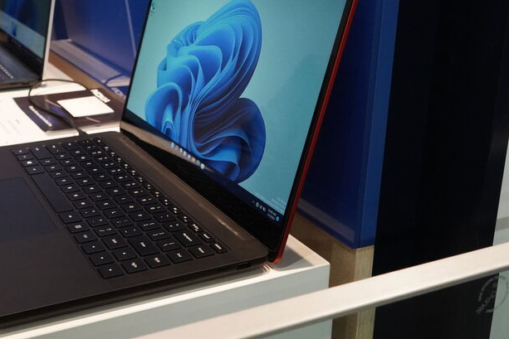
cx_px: 136
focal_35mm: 47
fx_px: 665
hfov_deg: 40.9
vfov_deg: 28.5
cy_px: 112
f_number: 8
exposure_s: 1/160
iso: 10000
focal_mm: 30
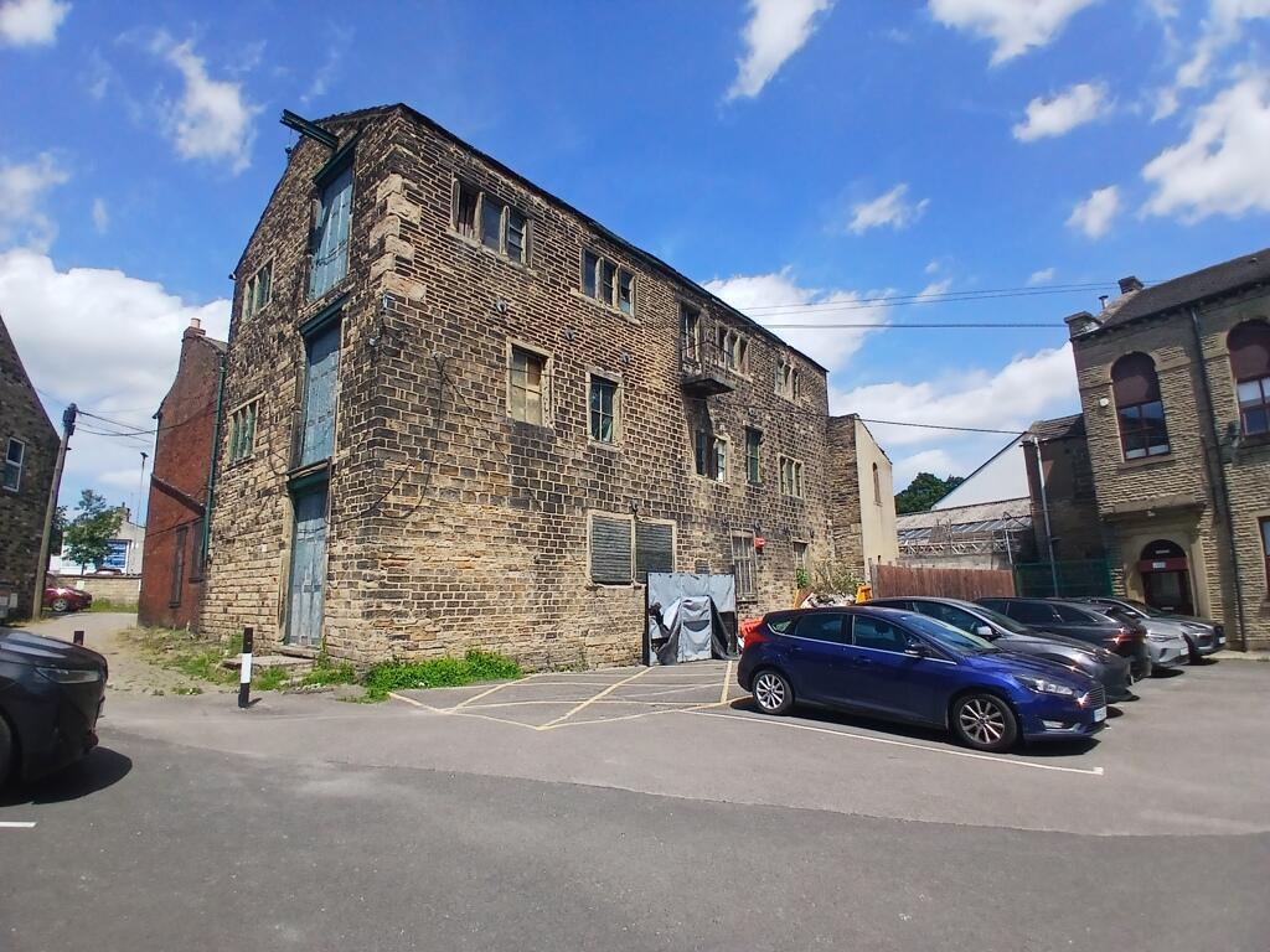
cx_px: 635
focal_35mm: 17
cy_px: 476
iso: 50
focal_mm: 1.4
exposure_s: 1/1362
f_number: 2.2
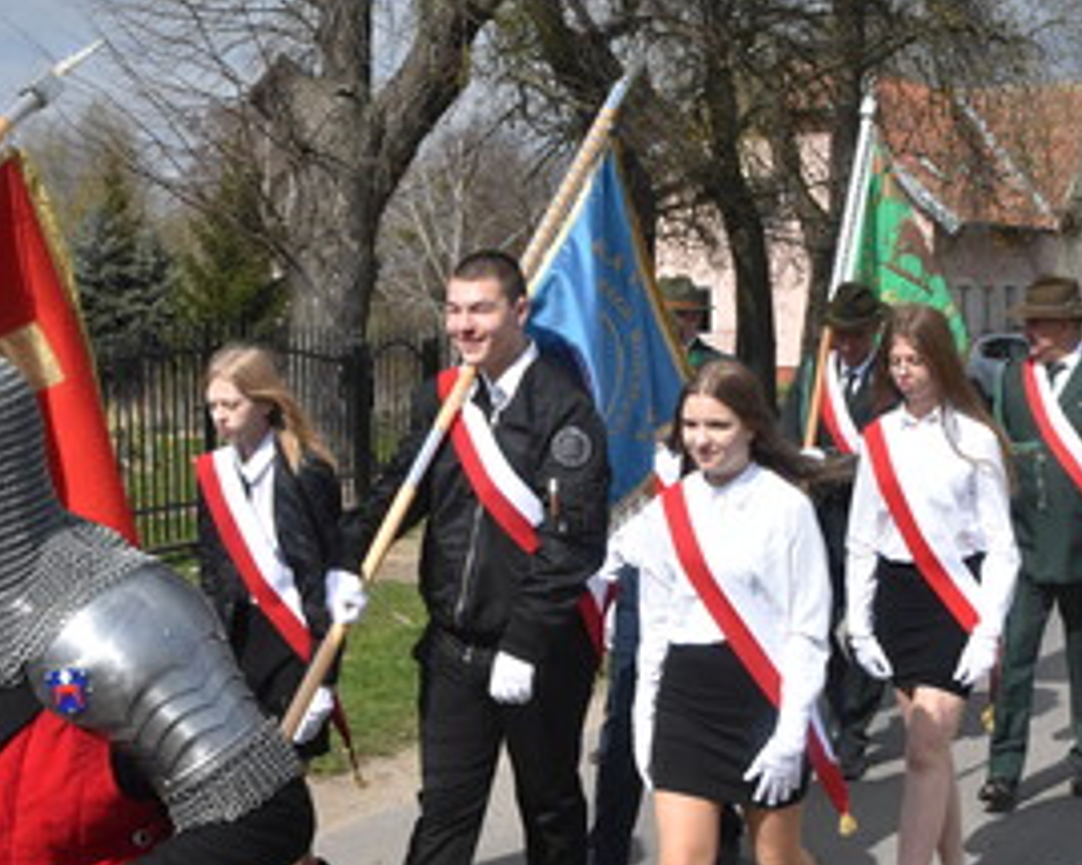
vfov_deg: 27.2
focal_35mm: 56
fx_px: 1784
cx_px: 627
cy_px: 519
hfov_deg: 33.7
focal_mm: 25
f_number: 16
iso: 1250
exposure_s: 1/1000
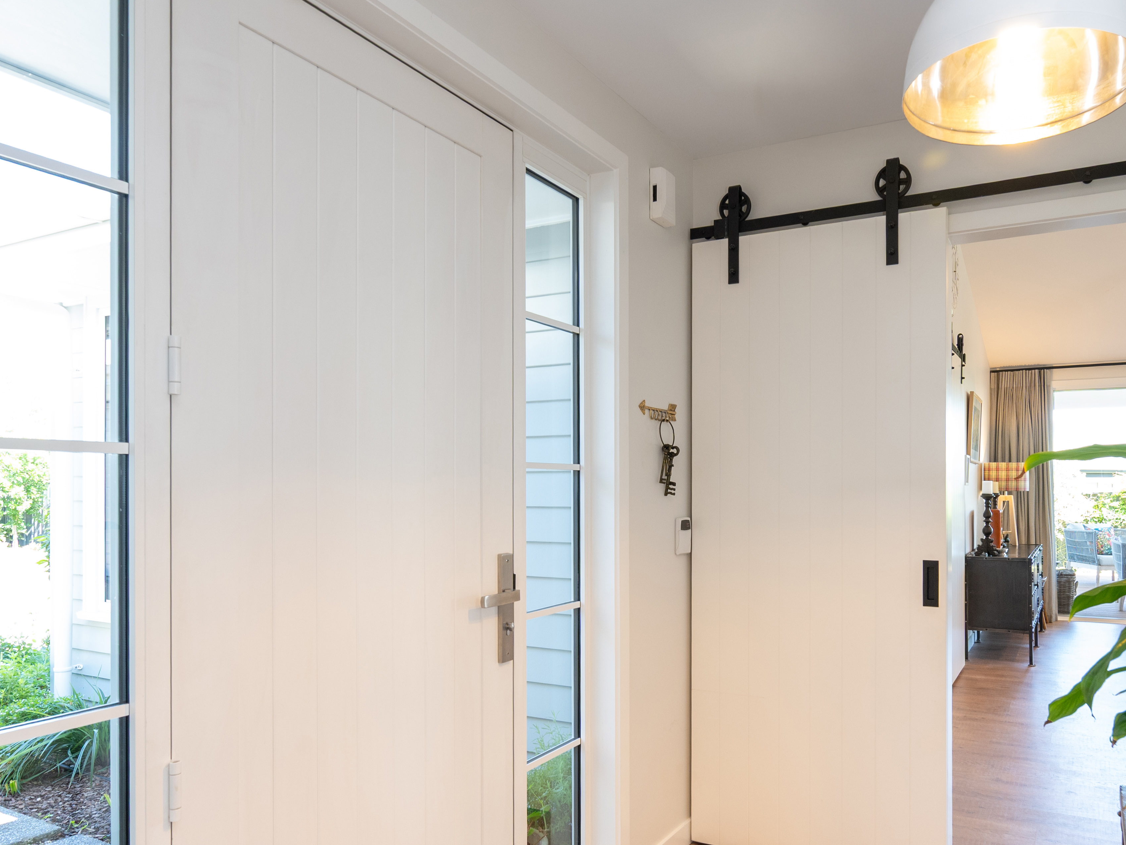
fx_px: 781
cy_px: 485
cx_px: 700
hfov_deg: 70.5
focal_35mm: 24
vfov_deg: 56.6
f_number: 8
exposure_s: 1/10
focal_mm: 14
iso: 500
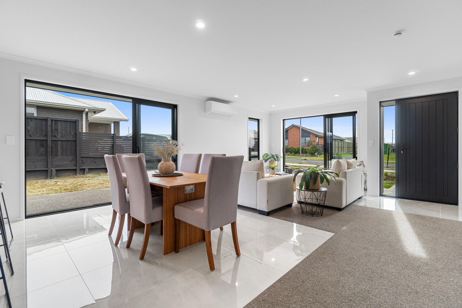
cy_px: 154
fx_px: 212
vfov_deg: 72.1
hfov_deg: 95.0
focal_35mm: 16
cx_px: 231
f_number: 4
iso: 125
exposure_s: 1/30
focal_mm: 11
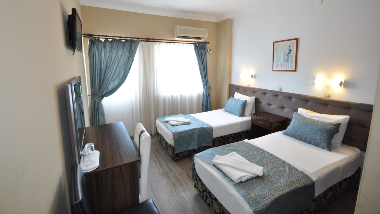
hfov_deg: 99.4
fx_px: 161
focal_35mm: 16
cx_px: 188
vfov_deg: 66.7
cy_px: 91
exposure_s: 1/40
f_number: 3.5
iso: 400
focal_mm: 10
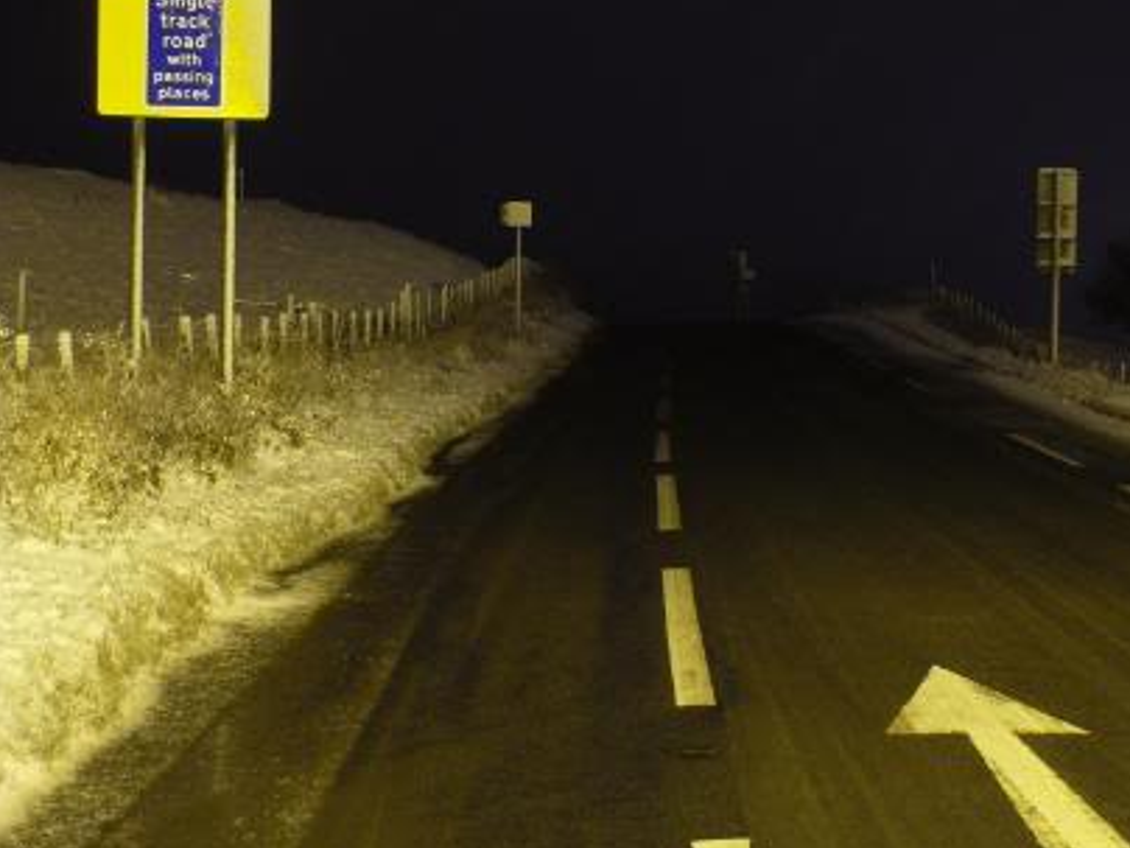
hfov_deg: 18.9
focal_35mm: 103
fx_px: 3362
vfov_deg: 14.3
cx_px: 884
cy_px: 280
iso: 80
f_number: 4.5
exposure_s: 8
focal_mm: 13.9
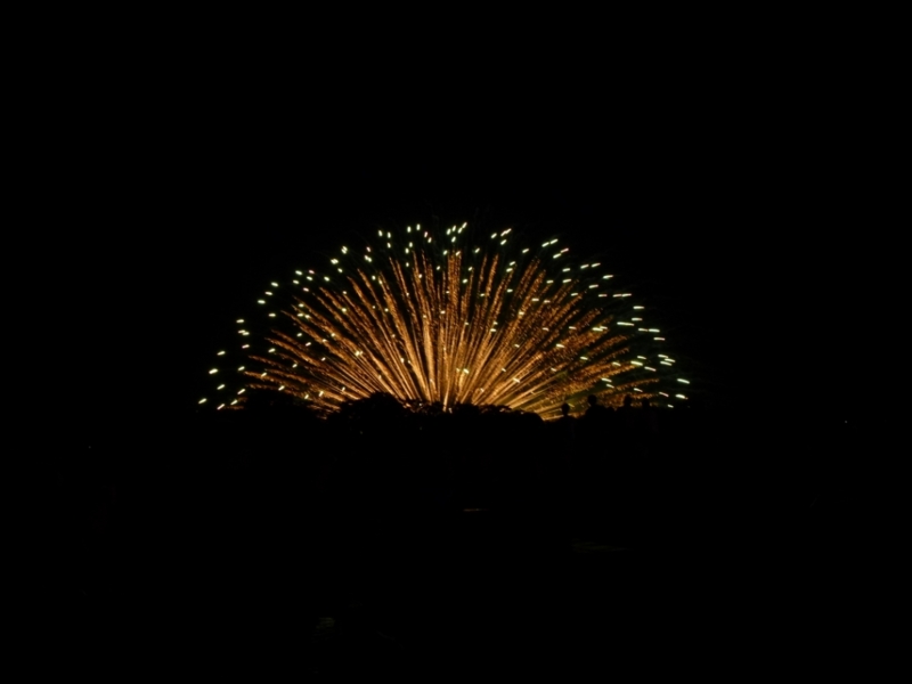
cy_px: 342
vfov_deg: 39.7
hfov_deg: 51.4
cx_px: 456
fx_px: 948
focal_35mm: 36
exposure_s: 1/4
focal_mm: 6.4
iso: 100
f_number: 4
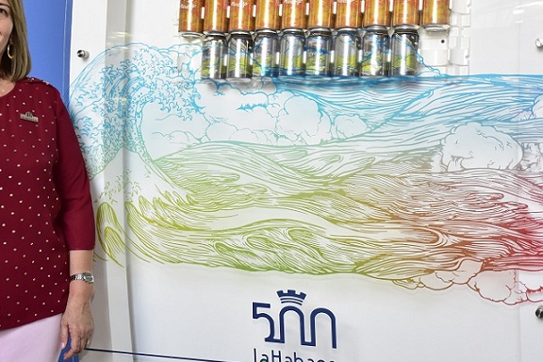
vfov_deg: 15.3
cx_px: 177
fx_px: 1342
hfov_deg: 22.8
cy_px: 139
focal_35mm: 89
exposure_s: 1/80
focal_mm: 38
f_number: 4.2
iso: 800
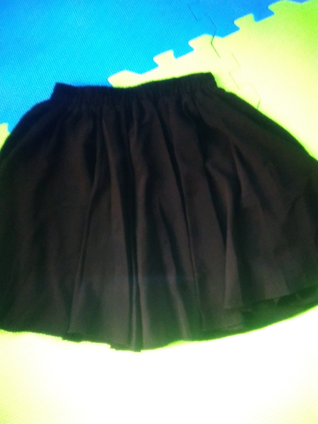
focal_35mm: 29
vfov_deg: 61.7
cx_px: 159
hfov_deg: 48.2
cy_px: 212
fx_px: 355
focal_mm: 2.39
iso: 507
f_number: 2.4
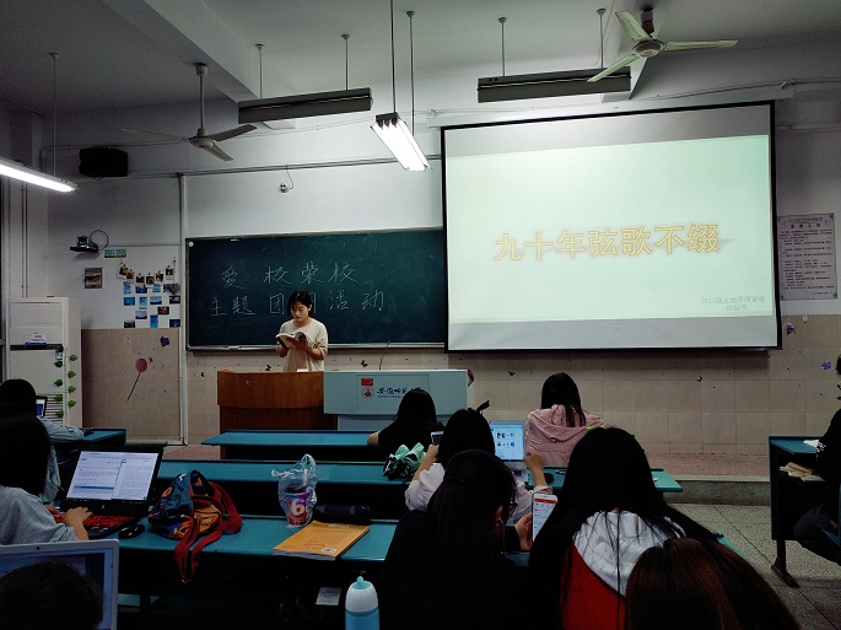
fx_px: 583
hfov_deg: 71.6
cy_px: 315
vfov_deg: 56.8
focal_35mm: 24
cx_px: 420
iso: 200
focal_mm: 3.94
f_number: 1.9
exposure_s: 1/50
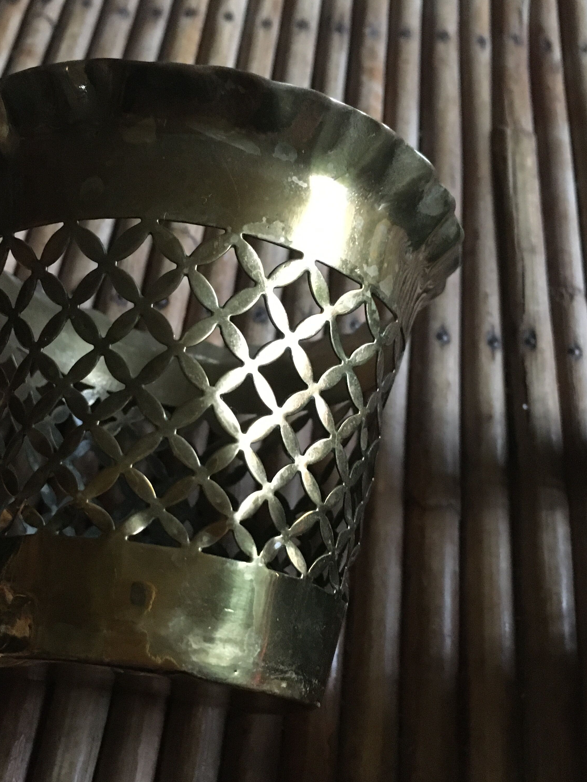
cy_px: 395
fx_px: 882
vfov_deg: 47.9
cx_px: 226
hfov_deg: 36.6
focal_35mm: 39
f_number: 2.2
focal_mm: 4.15
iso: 320
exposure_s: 1/17
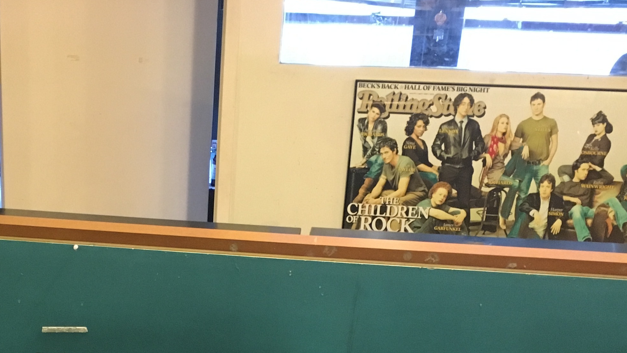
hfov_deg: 31.9
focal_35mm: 65
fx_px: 1081
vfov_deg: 17.4
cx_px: 173
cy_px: 462
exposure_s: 1/15
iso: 200
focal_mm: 4.15
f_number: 2.2
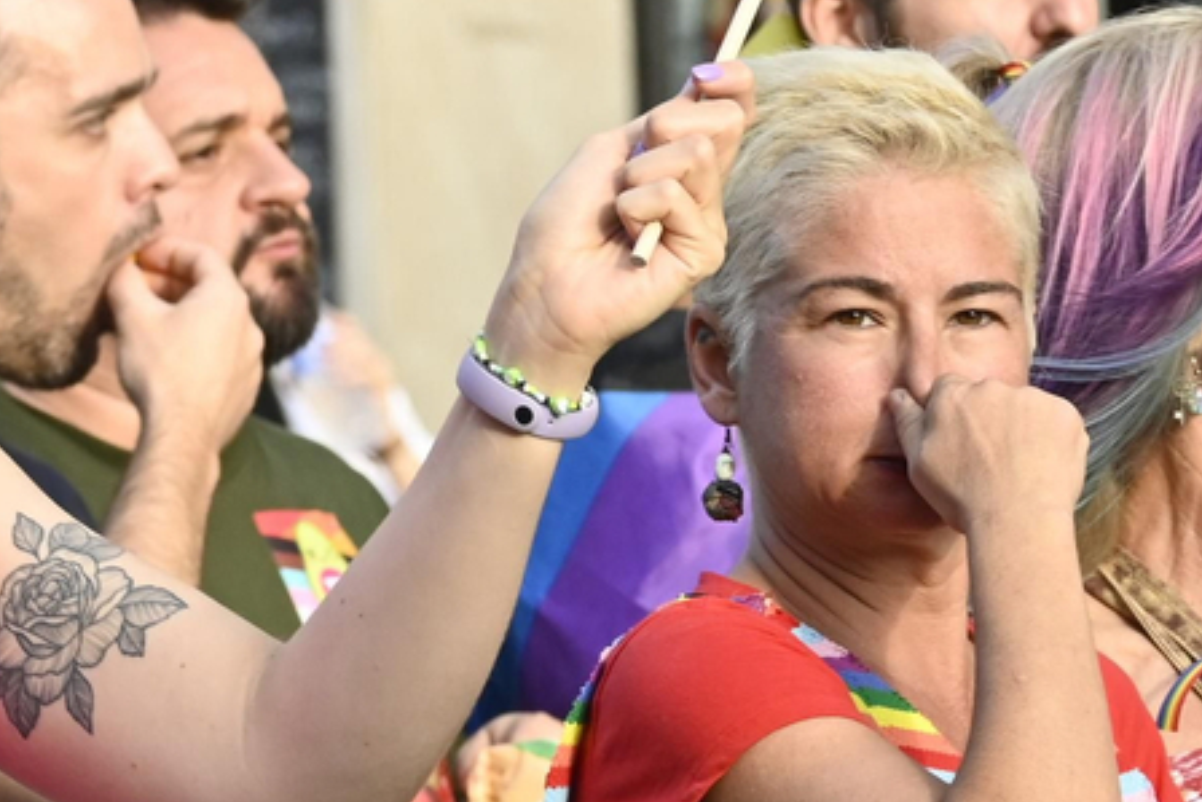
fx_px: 19671
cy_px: 512
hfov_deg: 3.5
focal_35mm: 589
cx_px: -435
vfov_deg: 2.3
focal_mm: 110
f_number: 5.6
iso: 400
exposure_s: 1/320
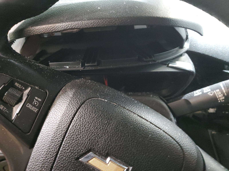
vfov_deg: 53.1
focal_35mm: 26
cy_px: 86
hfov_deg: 67.3
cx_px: 114
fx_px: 172
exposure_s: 1/15
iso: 471
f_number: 1.5
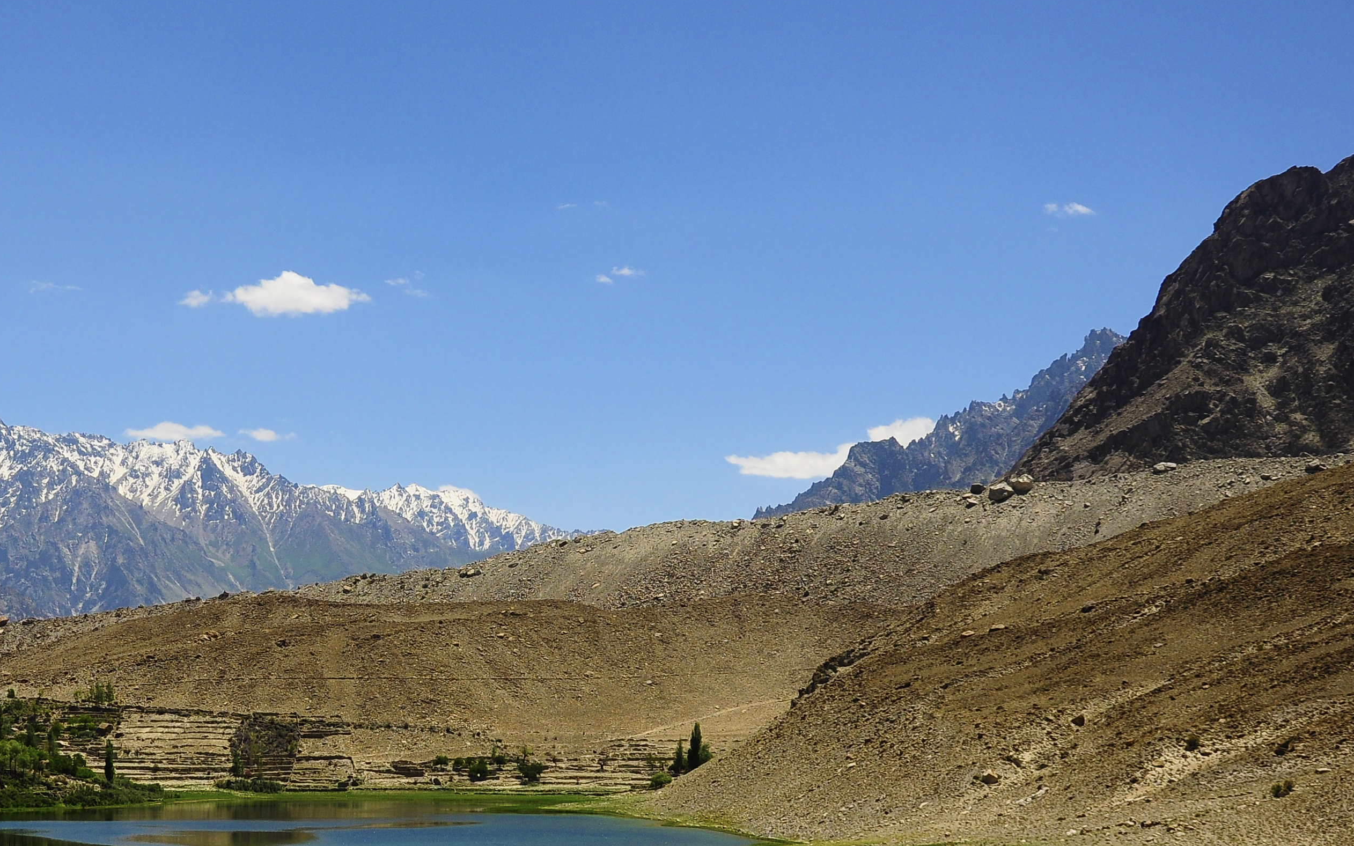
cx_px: 371
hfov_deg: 31.1
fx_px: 2393
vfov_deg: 19.9
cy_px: 593
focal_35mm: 65
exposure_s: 1/1250
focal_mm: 25
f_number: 7.1
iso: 200
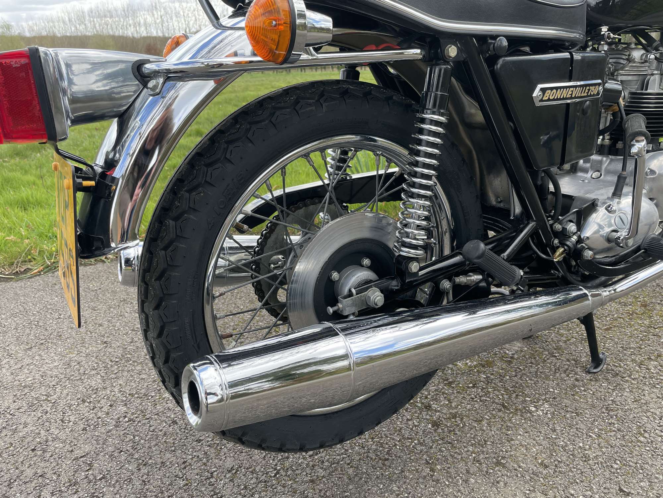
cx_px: 332
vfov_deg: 53.1
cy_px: 249
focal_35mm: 26
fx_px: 498
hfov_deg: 67.3
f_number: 1.6
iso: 32
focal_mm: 4.2
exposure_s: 1/491
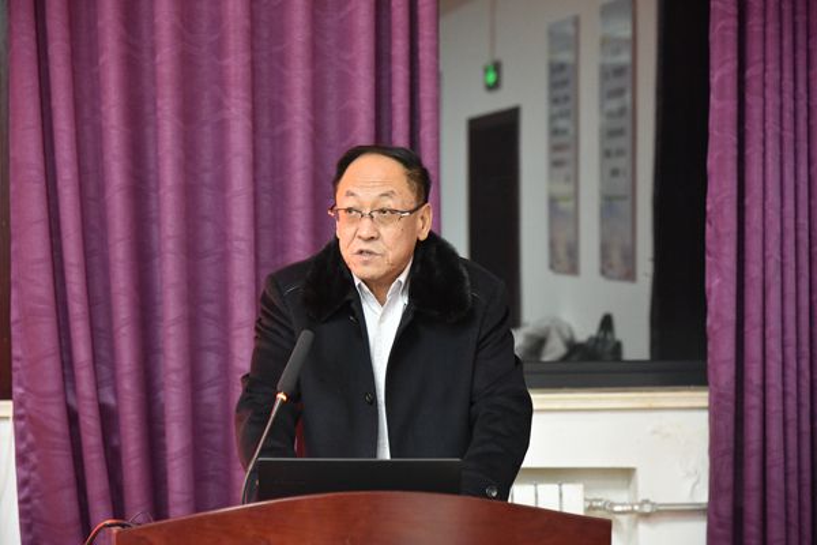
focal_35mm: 100
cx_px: 408
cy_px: 272
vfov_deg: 13.7
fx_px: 2269
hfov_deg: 20.4
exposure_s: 1/80
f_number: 4.5
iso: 6400
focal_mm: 100
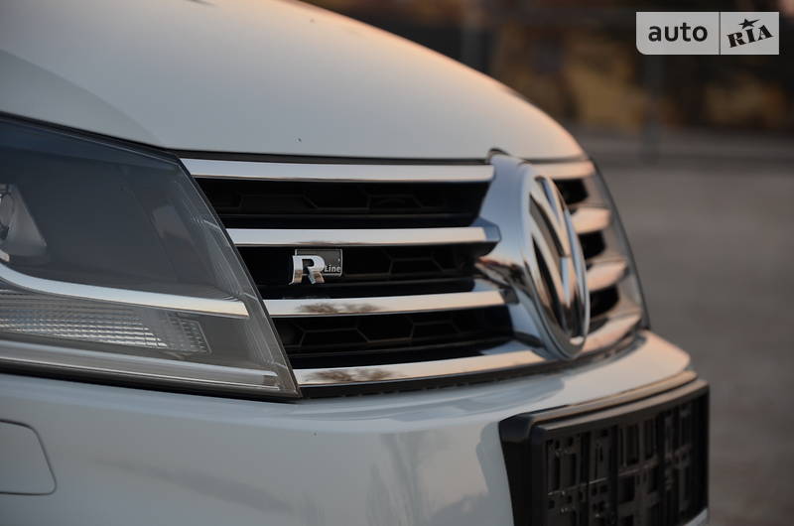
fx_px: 3467
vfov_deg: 8.7
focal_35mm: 158
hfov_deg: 13.1
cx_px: 397
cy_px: 263
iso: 320
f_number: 5.6
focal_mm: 105
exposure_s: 1/125
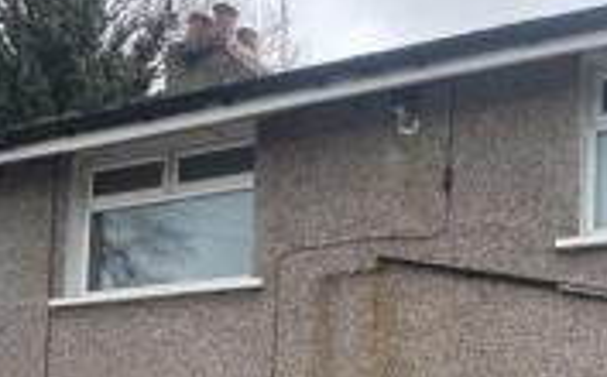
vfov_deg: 23.0
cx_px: 526
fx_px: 809
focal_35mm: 49
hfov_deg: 38.7
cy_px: 502
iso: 40
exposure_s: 1/99
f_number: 2.2
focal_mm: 2.22
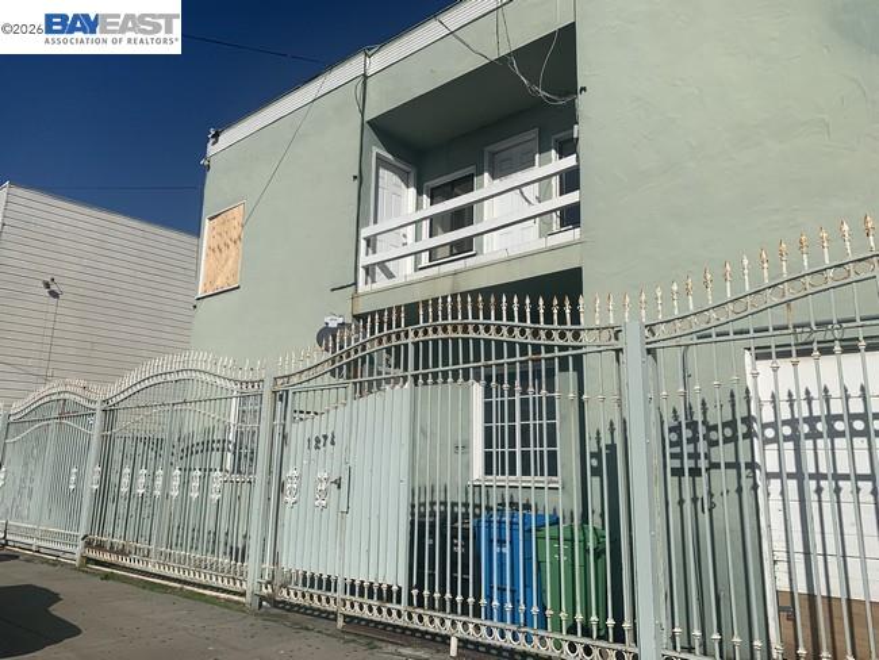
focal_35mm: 26
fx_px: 660
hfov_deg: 67.3
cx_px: 440
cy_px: 330
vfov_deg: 53.1
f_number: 1.8
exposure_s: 1/7407
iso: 25
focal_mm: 4.25
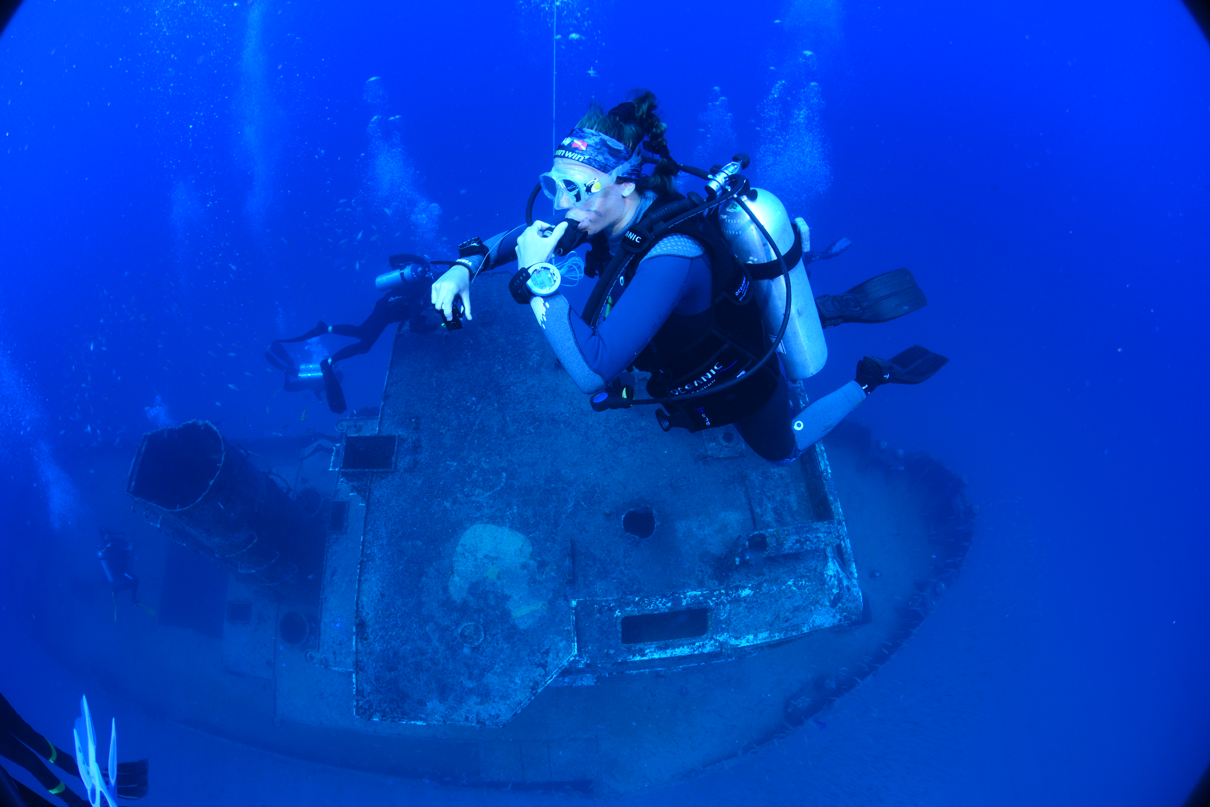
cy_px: 404
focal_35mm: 14
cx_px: 605
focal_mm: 14
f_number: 13
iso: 320
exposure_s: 1/100
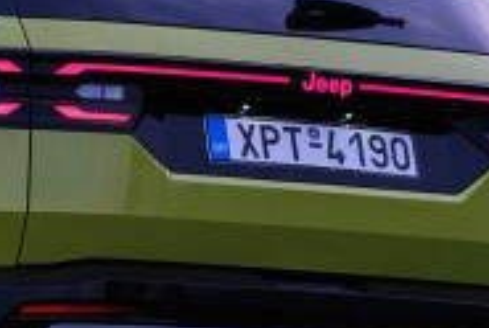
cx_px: -114
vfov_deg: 3.0
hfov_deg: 4.5
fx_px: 6204
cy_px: 124
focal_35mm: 456
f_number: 2.2
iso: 400
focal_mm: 85
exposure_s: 1/800
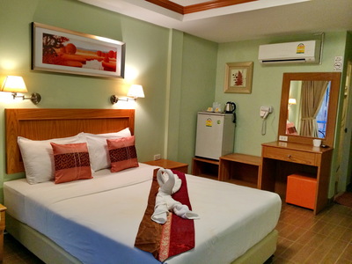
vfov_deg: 46.8
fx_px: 305
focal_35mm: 30
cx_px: 176
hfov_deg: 60.0
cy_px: 132
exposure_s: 1/33
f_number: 2.2
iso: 250
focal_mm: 4.12
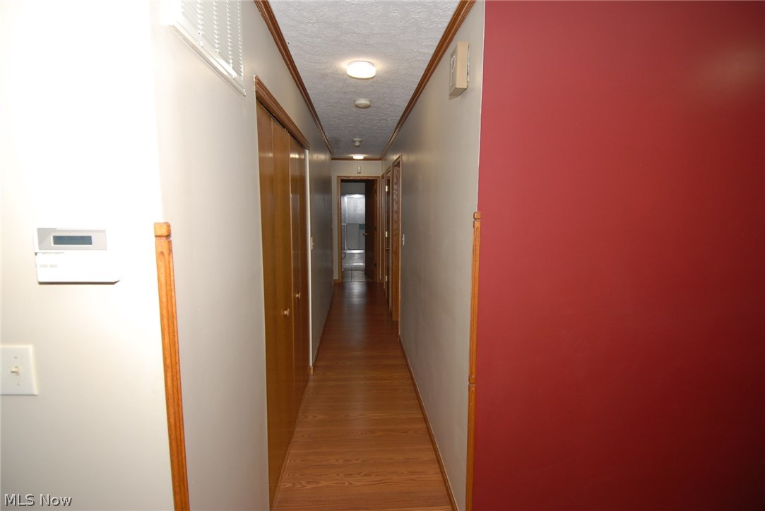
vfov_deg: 67.5
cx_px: 382
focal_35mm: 18
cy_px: 256
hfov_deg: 90.0
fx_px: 383
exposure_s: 1/60
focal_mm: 12
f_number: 5
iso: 200
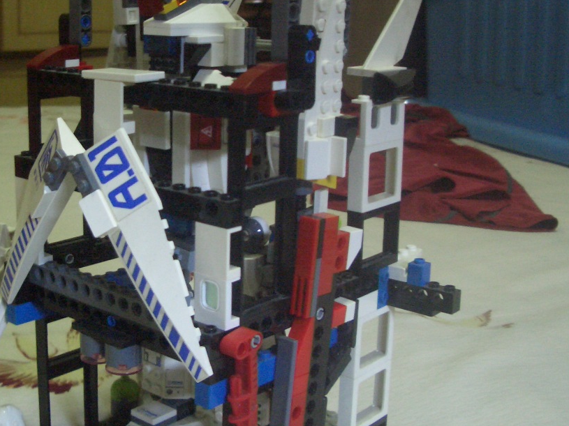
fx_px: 904
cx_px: 210
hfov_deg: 34.7
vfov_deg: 26.5
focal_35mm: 55
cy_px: 164
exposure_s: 1/8
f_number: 2.6
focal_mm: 5.8
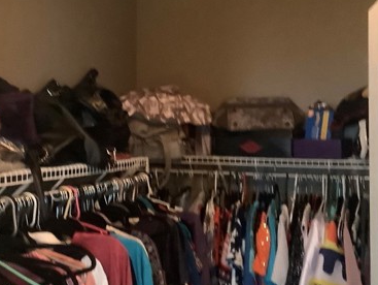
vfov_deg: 27.0
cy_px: 118
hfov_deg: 35.3
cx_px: 136
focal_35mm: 54
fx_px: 590
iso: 640
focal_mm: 3.3
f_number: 2.4
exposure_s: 1/17
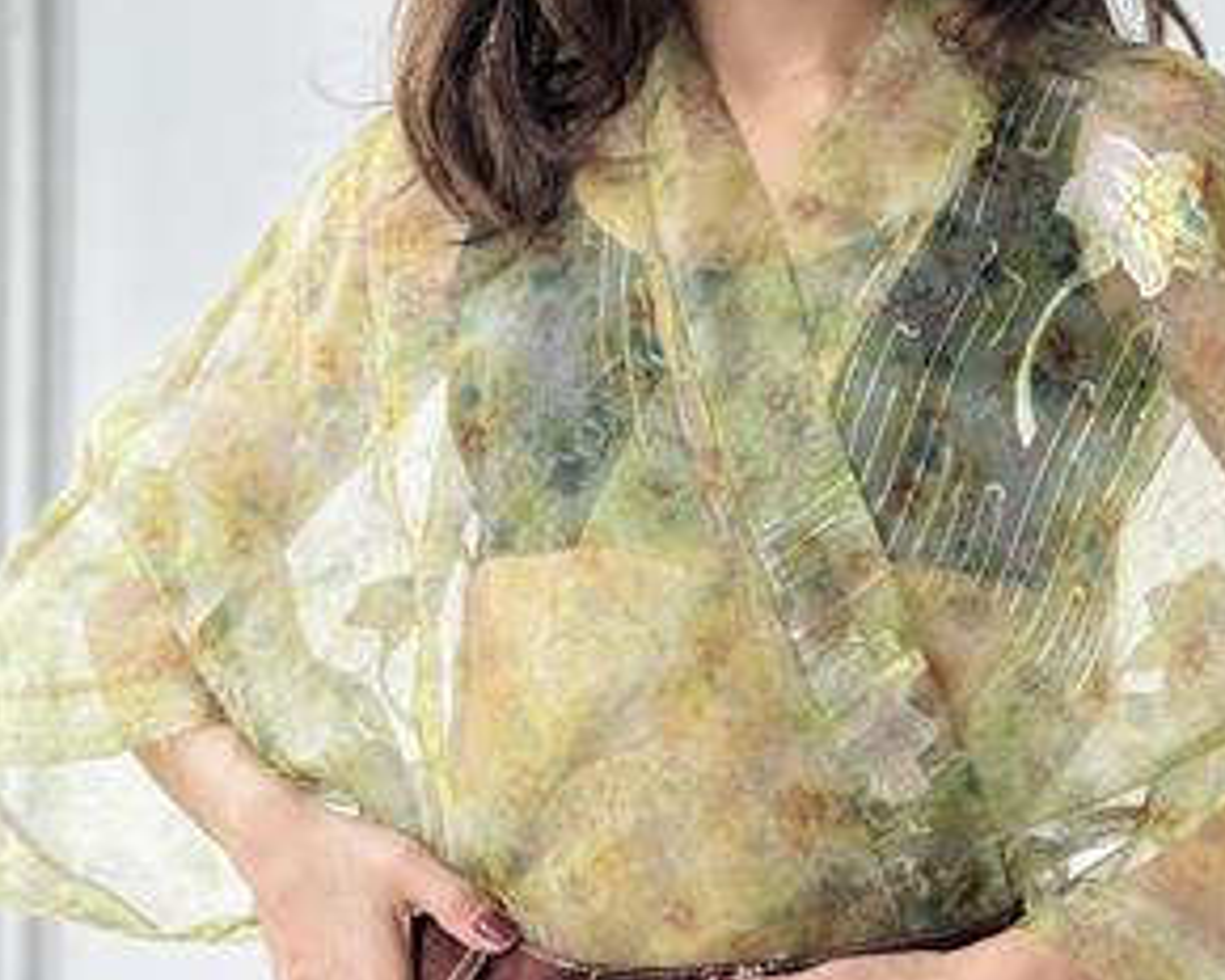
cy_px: 226
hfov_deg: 22.2
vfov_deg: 17.7
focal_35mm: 86
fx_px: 3118
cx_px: 765
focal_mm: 6.76
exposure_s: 1/152
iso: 80
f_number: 1.78
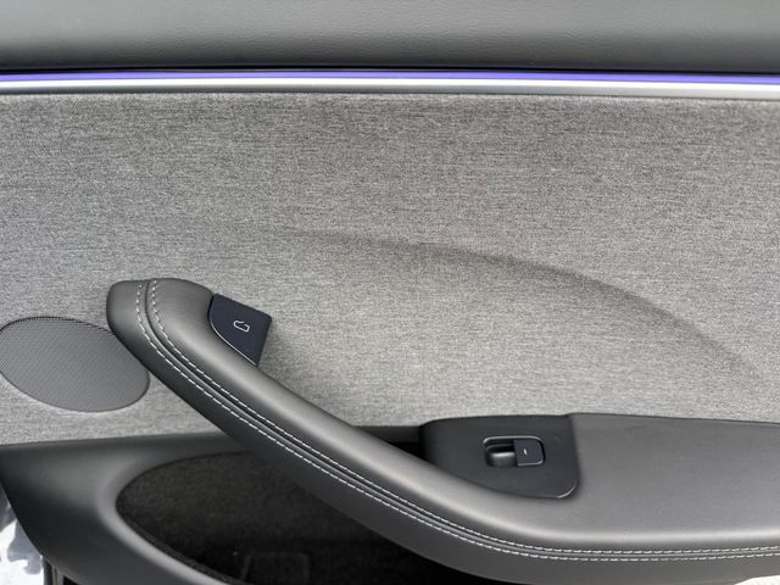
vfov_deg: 56.8
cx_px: 390
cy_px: 292
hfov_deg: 71.6
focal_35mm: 24
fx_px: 541
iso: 200
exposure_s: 1/194
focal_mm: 6.76
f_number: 1.78
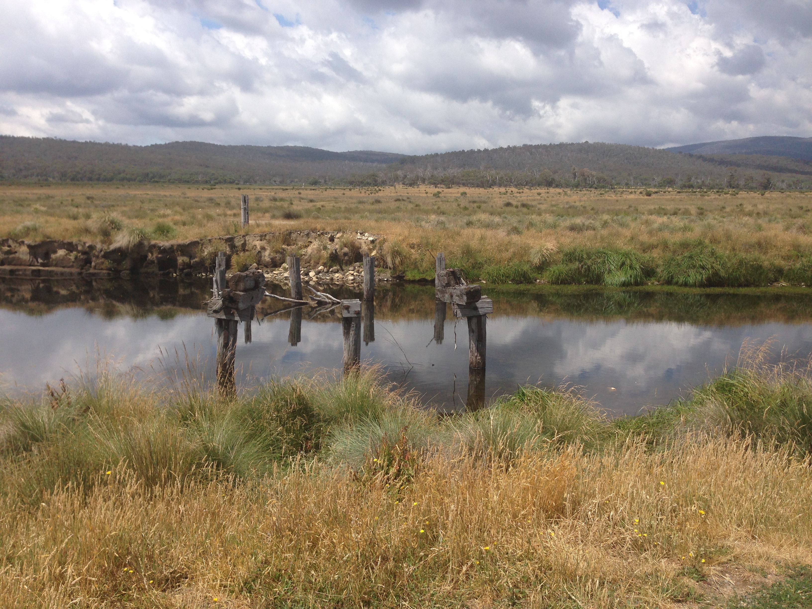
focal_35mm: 33
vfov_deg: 42.9
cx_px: 406
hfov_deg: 55.4
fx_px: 774
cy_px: 304
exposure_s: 1/2088
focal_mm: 4.12
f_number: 2.4
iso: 50
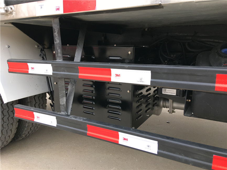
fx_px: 190
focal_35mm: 29
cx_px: 114
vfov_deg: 48.2
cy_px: 85
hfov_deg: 61.7
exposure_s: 1/100
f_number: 2.2
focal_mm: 4.15
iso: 40
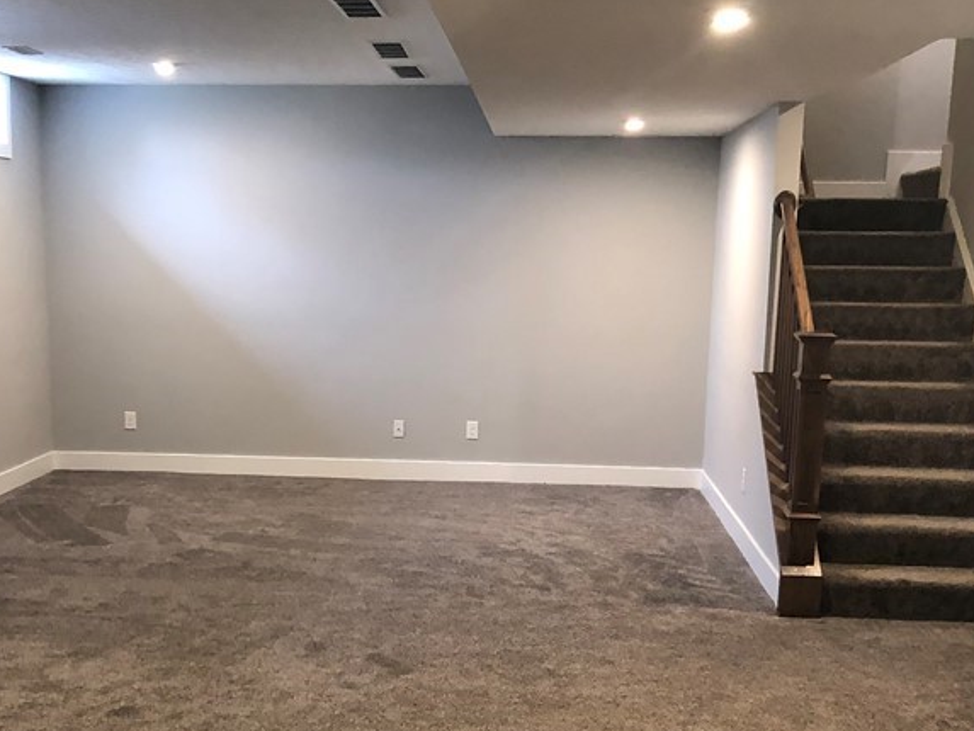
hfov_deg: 38.0
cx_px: 372
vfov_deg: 28.8
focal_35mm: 50
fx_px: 1407
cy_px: 512
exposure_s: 1/15
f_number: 1.8
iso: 80
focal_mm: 3.99
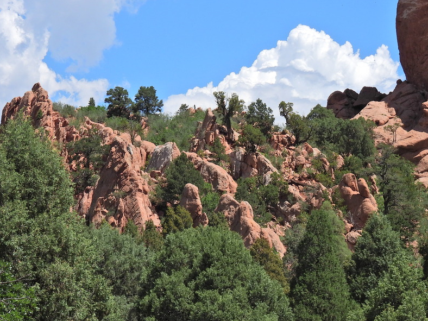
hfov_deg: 14.3
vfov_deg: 10.7
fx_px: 1706
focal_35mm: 138
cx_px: 229
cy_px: 247
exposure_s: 1/1600
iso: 100
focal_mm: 15.2
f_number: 4
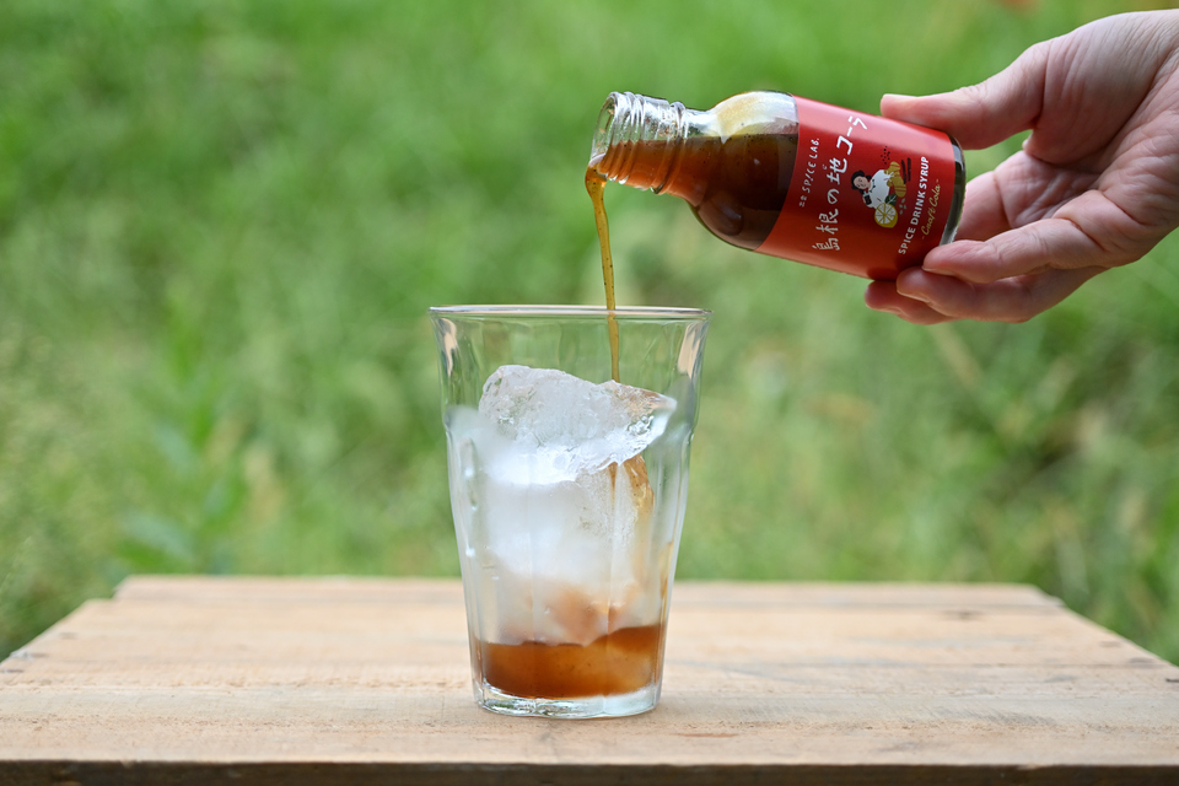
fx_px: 2456
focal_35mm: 75
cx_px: 590
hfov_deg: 27.0
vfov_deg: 18.2
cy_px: 393
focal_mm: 50
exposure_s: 1/4000
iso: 500
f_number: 3
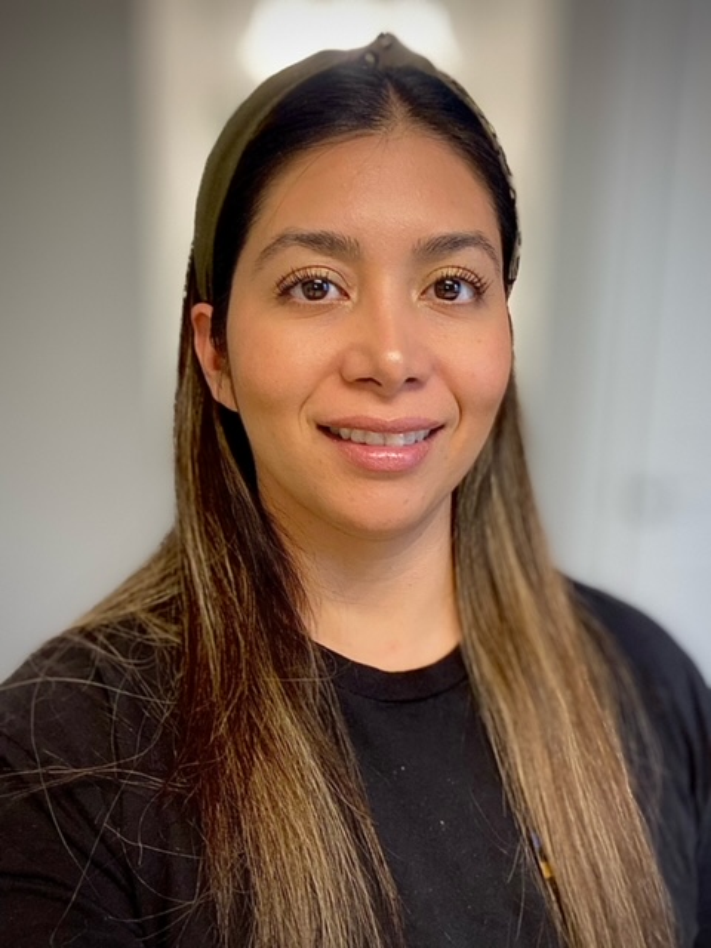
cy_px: 474
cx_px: 356
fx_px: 822
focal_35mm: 30
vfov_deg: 60.0
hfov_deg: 46.8
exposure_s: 1/60
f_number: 2.2
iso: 200
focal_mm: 2.71
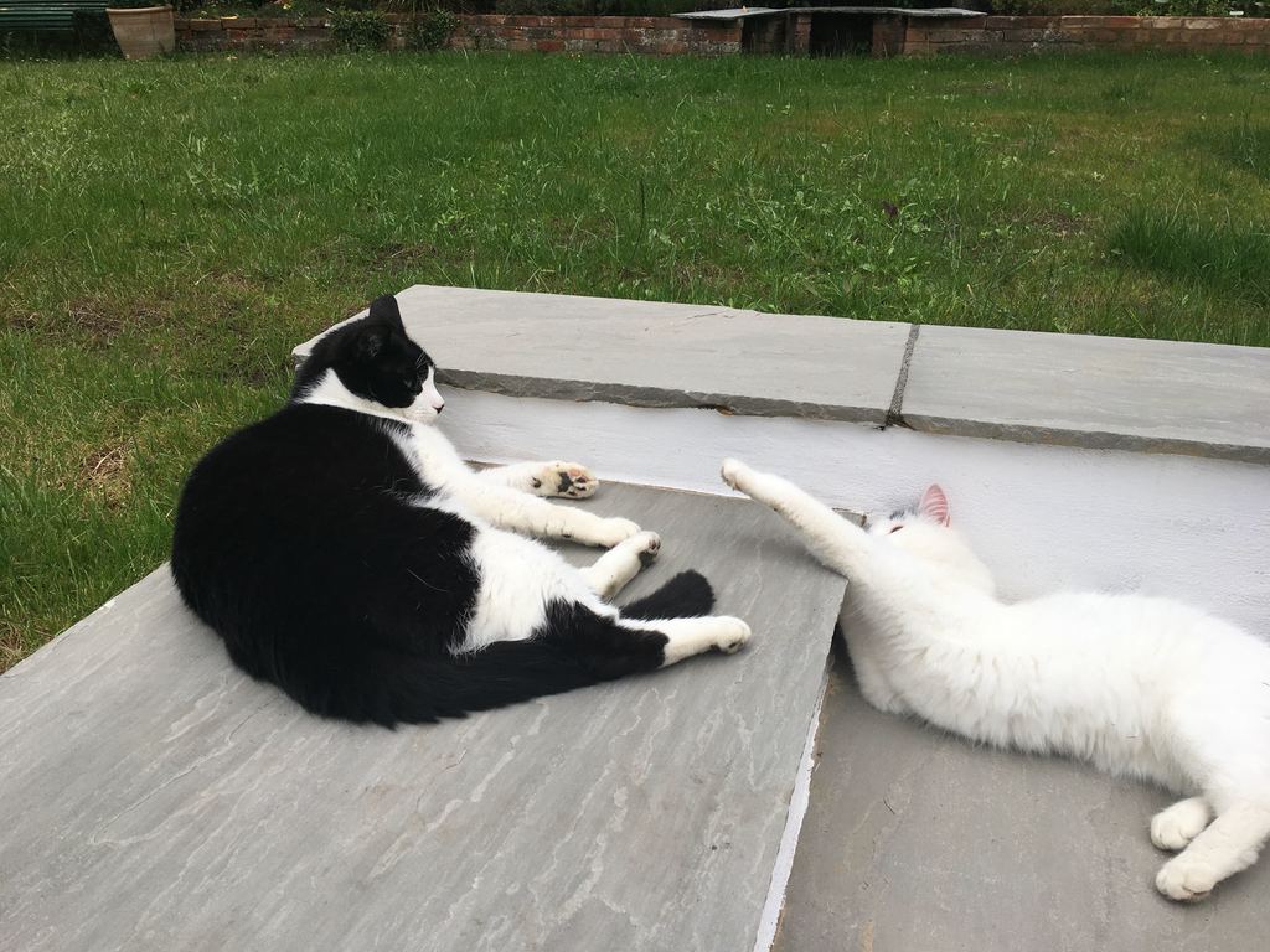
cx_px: 635
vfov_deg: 48.2
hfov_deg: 61.7
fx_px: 1064
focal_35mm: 29
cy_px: 476
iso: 25
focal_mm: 4.15
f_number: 2.2
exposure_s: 1/635
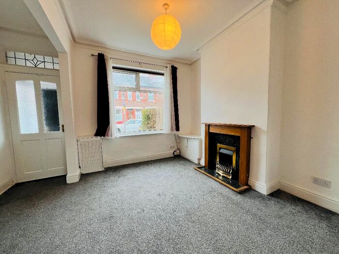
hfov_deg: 106.2
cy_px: 127
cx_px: 170
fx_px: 127
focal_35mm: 13
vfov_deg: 89.9
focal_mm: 1.57
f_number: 1.8
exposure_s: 1/99
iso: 50
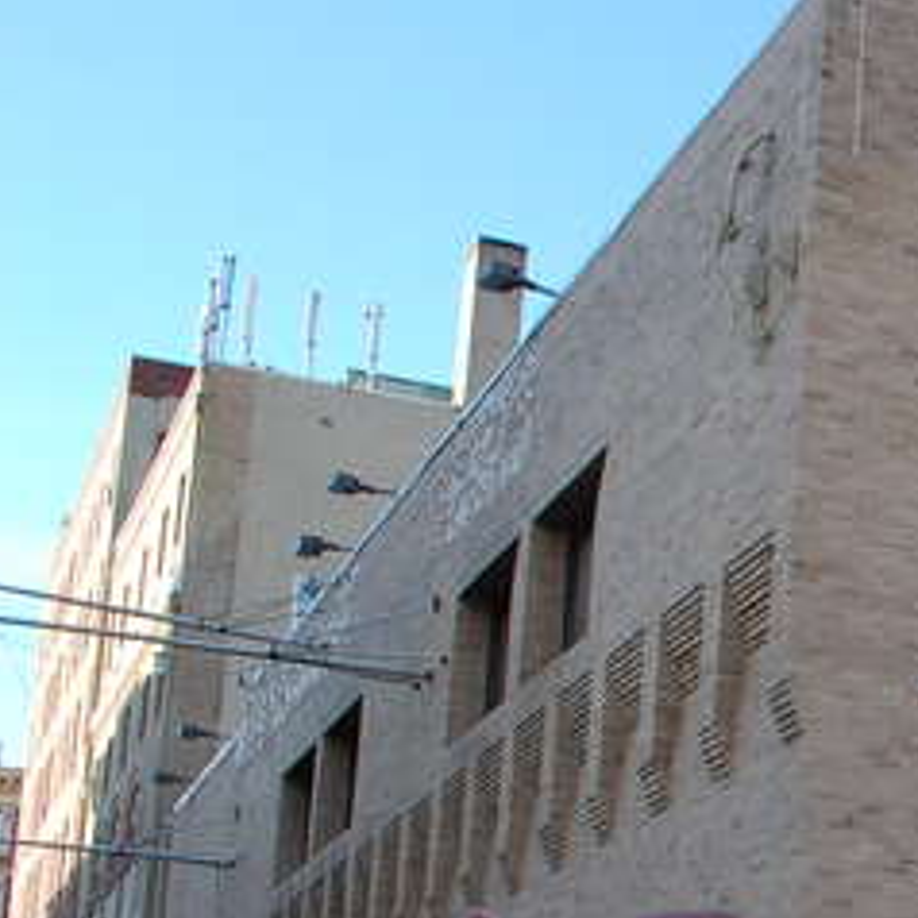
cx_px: 1439
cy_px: 806
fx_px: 2310
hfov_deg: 19.2
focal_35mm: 77
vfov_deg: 22.0
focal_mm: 18
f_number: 6.3
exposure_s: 1/160
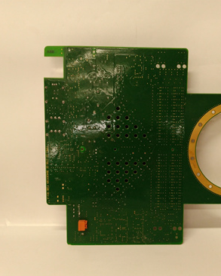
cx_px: 145
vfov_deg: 50.3
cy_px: 140
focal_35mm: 36
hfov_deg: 40.7
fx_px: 294
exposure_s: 1/30
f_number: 2
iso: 174
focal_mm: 3.79
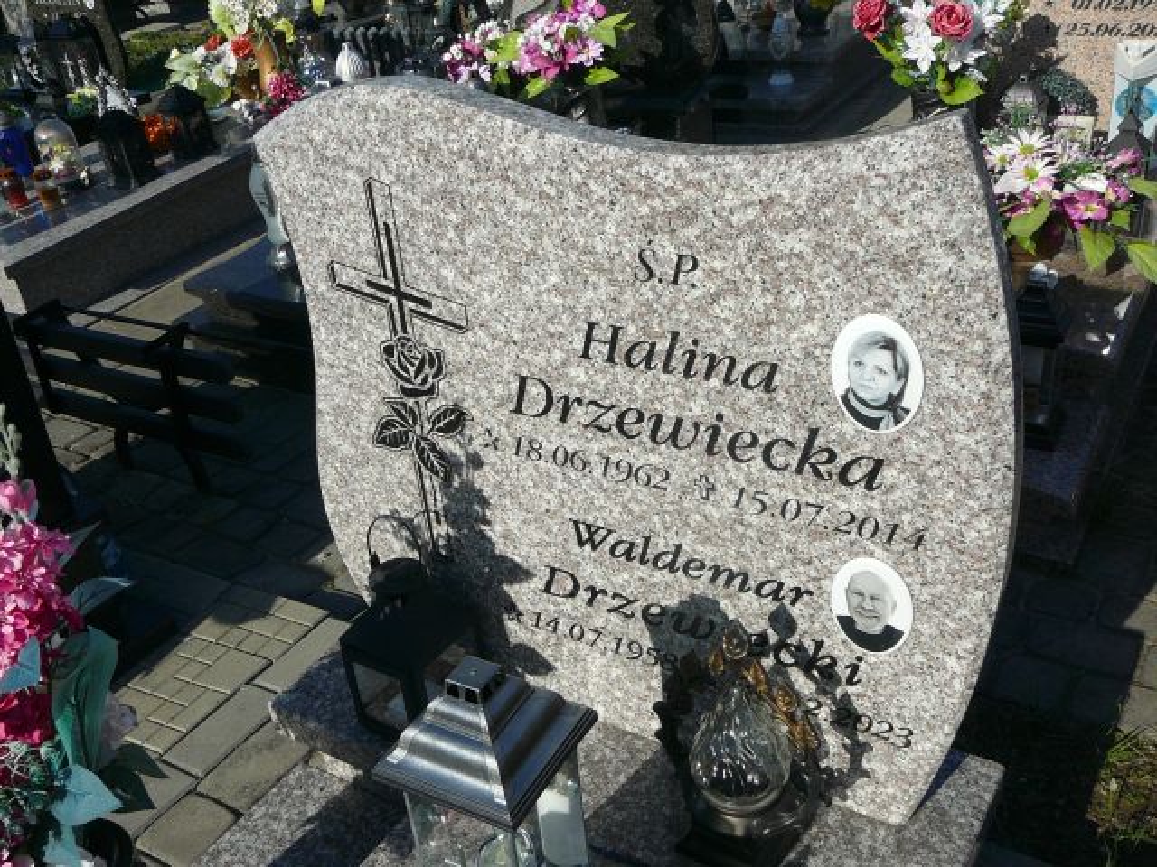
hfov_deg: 52.6
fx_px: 1170
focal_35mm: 35
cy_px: 434
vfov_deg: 40.7
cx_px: 578
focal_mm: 5.2
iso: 80
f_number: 5
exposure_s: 1/640
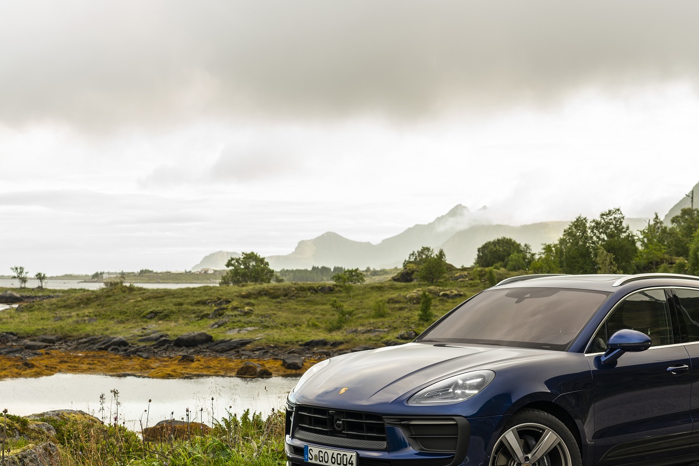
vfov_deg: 21.9
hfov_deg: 32.4
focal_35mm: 62
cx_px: 347
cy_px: 255
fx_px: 1204
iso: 64
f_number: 5
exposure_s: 1/40
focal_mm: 42
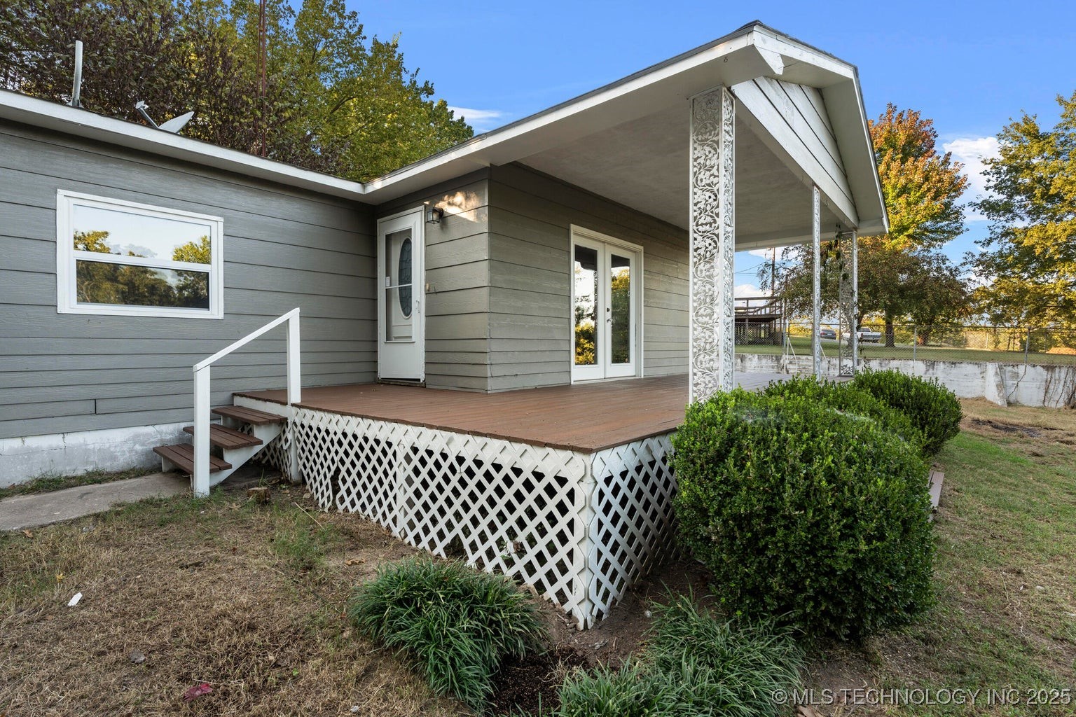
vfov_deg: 70.4
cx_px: 538
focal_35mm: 17
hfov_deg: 93.3
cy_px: 358
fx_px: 508
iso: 200
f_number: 9
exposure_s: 1/15
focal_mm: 17
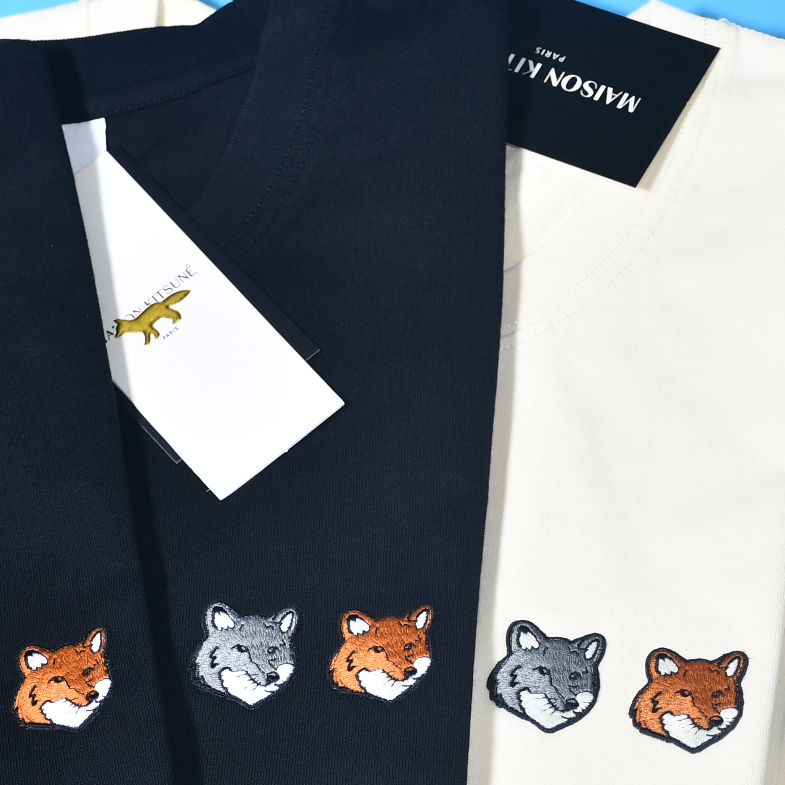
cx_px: 138
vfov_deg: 12.1
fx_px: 3669
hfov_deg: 12.2
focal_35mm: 143
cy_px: 714
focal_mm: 38
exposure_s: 1/125
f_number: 4.2
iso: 280
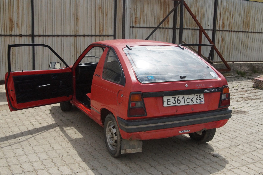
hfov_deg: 46.4
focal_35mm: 42
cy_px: 88
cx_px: 132
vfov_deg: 31.9
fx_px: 307
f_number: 11
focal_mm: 28
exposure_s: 1/2000
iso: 1600
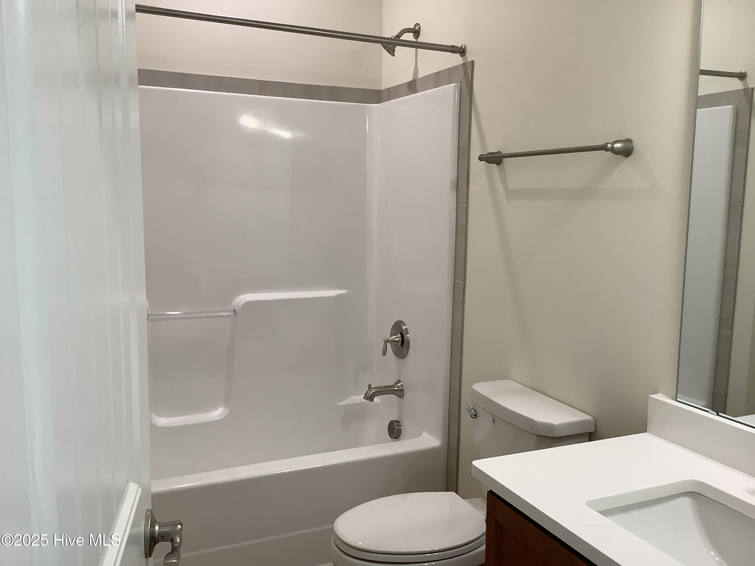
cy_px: 283
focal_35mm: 31
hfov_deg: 58.4
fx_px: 676
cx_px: 378
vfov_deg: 45.4
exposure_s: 1/60
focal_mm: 3.3
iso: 64
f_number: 2.4
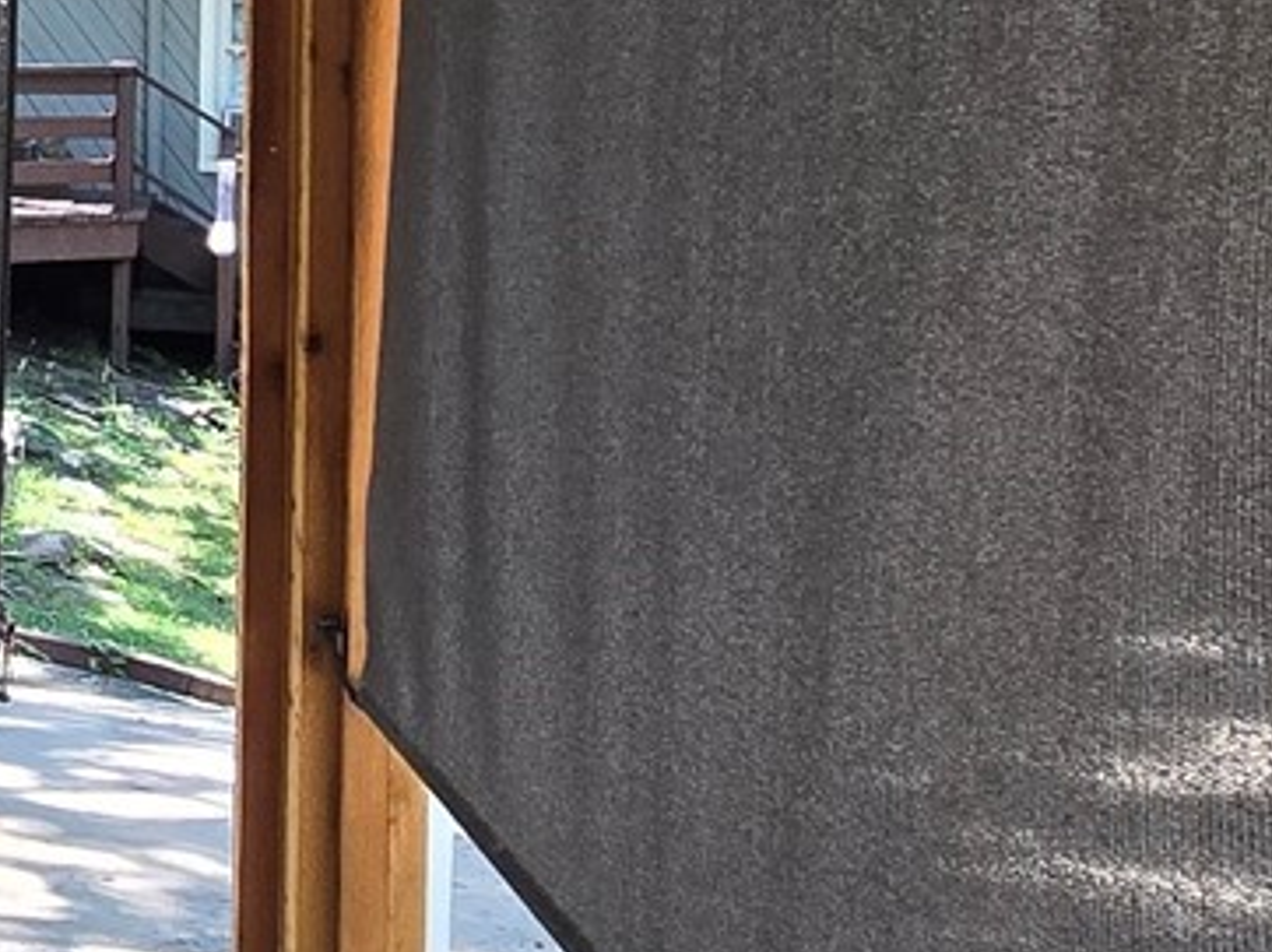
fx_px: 2534
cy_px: -74
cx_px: -1304
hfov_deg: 18.2
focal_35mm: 69
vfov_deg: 20.4
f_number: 2.2
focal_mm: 2.2
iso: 64
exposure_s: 1/120
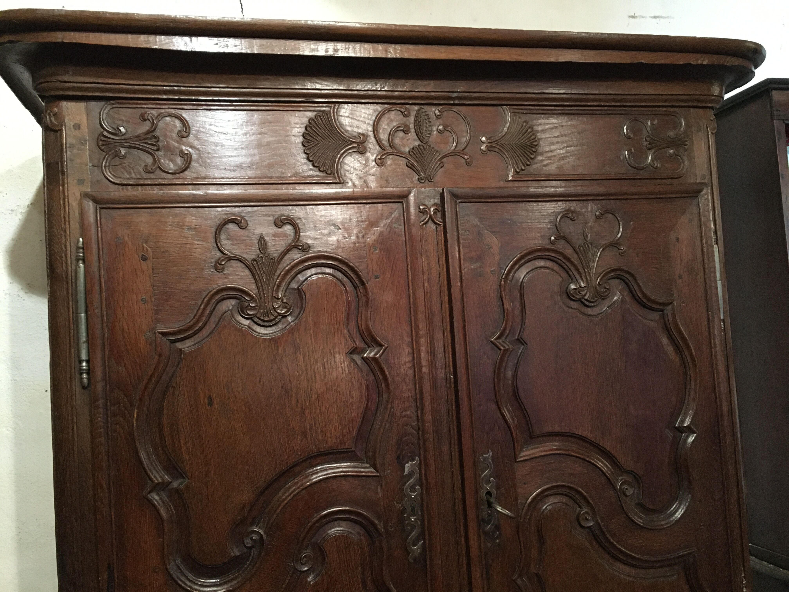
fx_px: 661
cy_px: 296
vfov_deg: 48.2
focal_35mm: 29
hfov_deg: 61.7
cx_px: 394
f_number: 2.2
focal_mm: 4.15
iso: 200
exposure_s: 1/17
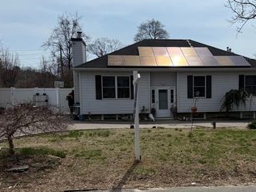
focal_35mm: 38
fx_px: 281
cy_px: 115
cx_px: 160
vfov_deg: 37.6
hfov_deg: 48.5
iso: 80
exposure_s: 1/8130
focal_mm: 6.76
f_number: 1.78
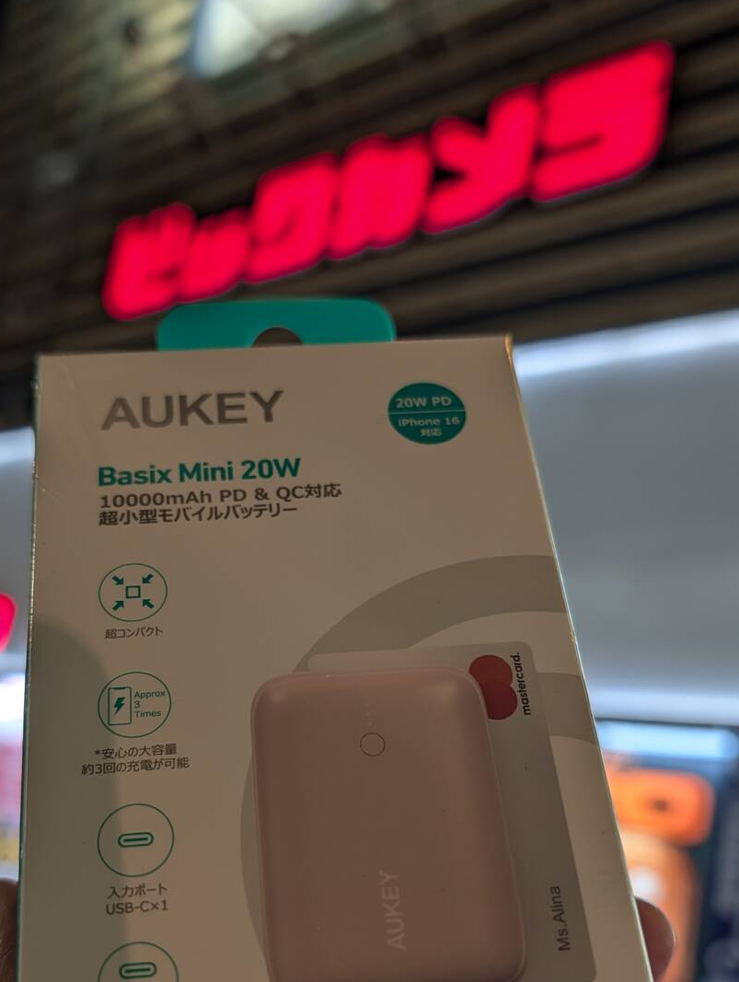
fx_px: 1022
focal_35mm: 36
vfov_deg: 50.7
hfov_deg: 39.6
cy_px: 623
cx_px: 312
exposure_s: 1/100
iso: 154
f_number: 1.68
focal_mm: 6.9
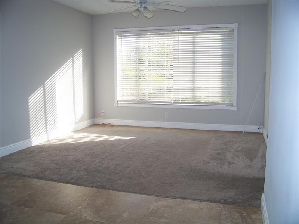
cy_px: 112
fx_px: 285
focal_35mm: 33
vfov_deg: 42.9
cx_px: 150
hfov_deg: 55.4
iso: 64
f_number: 2.8
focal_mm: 5.85
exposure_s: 1/160
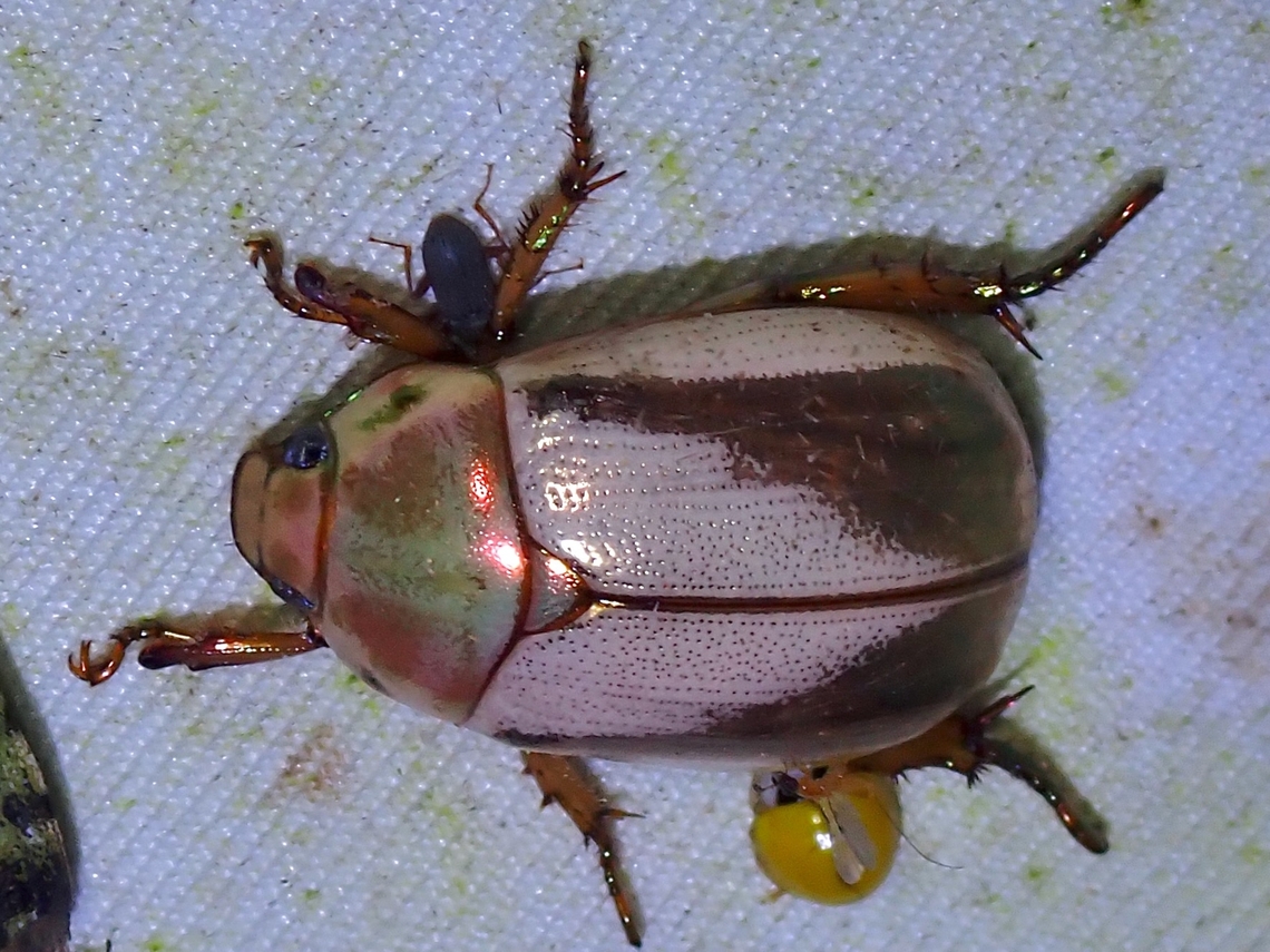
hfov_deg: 19.6
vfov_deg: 14.8
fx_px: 3669
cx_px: 635
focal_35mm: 100
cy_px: 476
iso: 125
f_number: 6.3
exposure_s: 1/400
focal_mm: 18
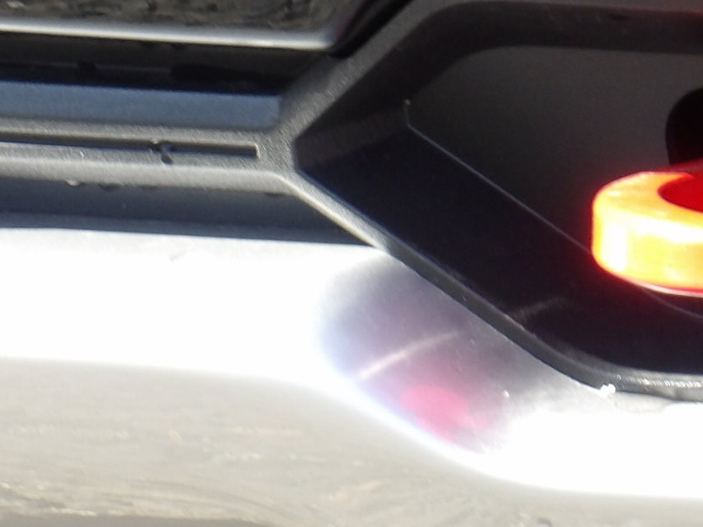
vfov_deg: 1.3
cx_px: 802
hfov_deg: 1.7
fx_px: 23592
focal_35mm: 1162
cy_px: -4
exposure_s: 1/100
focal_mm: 65.2
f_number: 4.2
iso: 124
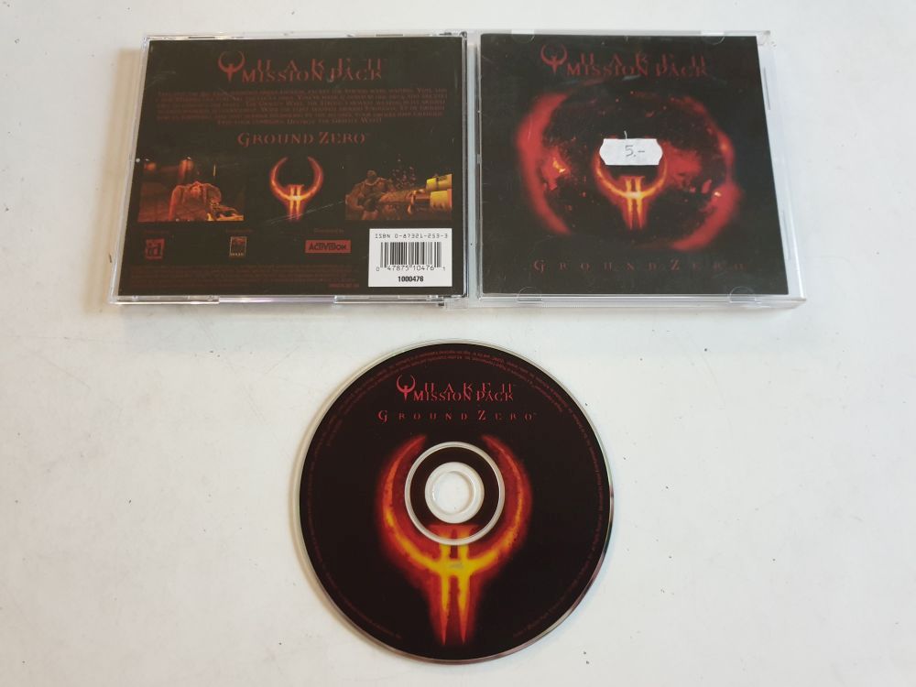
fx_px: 688
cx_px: 458
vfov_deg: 53.1
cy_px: 344
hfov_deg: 67.3
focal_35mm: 26
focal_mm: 4.3
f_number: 1.5
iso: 320
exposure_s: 1/33
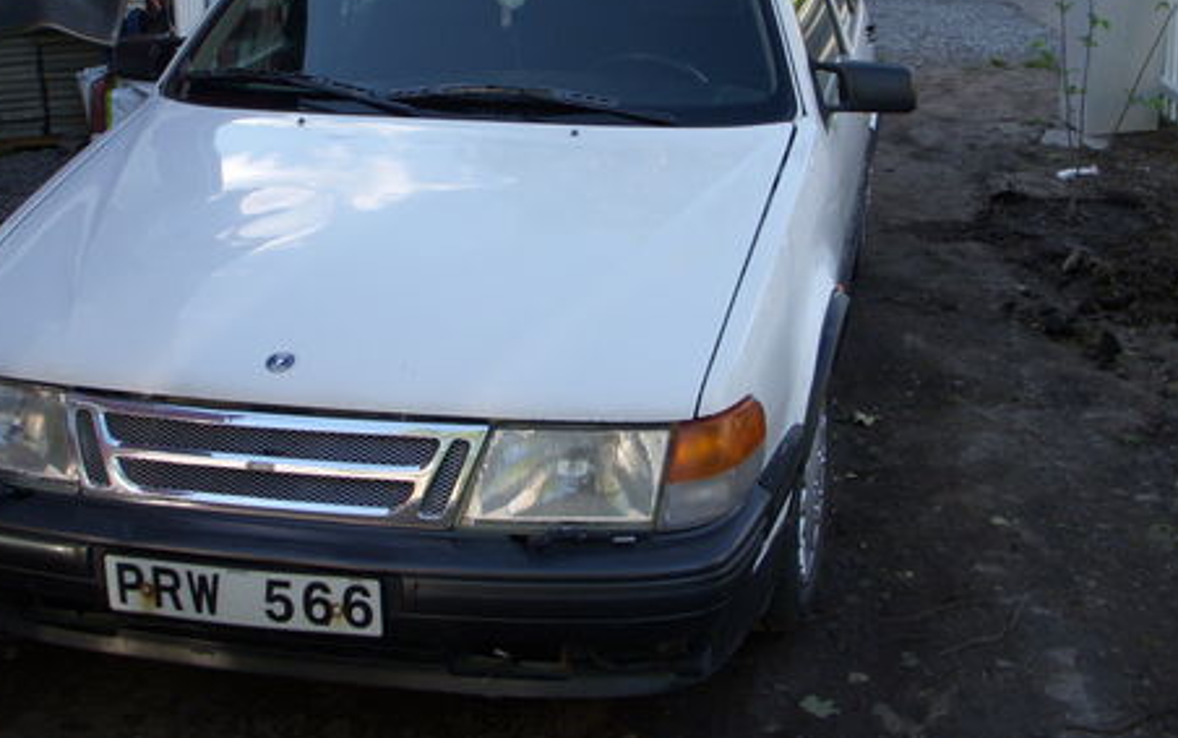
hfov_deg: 35.7
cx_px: 586
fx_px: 1831
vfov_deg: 22.7
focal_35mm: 57
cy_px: 235
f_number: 3.3
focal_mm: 6.3
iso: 100
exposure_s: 1/160
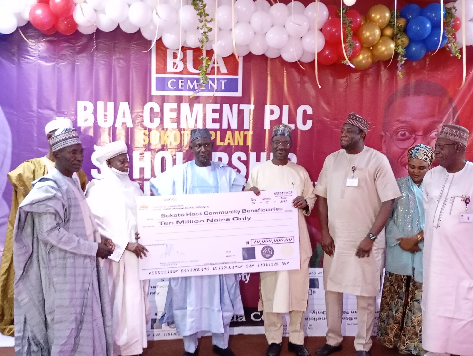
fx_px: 534
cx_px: 236
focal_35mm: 39
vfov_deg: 36.9
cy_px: 178
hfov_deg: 47.8
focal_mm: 4.27
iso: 3693
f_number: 1.8
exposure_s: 1/16.7
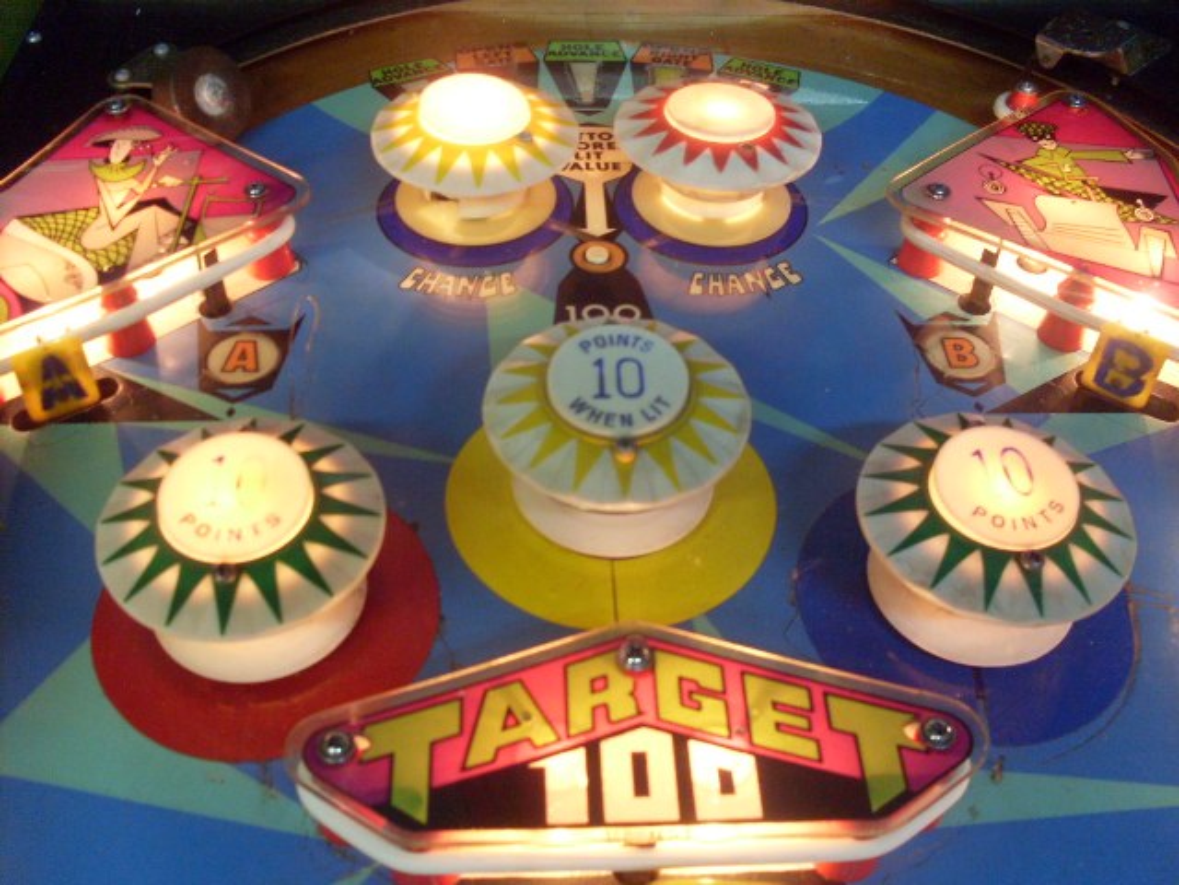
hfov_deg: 49.0
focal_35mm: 38
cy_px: 442
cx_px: 590
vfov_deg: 37.7
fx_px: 1294
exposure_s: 1/15
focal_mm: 6.3
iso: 200
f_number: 2.8
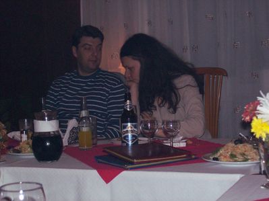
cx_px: 134
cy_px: 100
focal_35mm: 70
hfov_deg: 27.8
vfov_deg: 21.0
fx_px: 544
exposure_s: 1/95.5
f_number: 3.8
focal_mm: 11.6
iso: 140
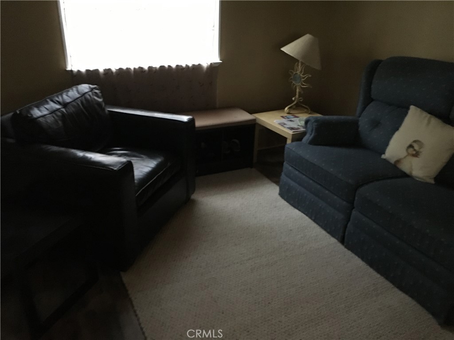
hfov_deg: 61.7
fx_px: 380
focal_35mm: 29
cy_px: 170
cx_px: 227
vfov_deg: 48.2
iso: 320
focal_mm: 4.15
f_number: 2.2
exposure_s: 1/15
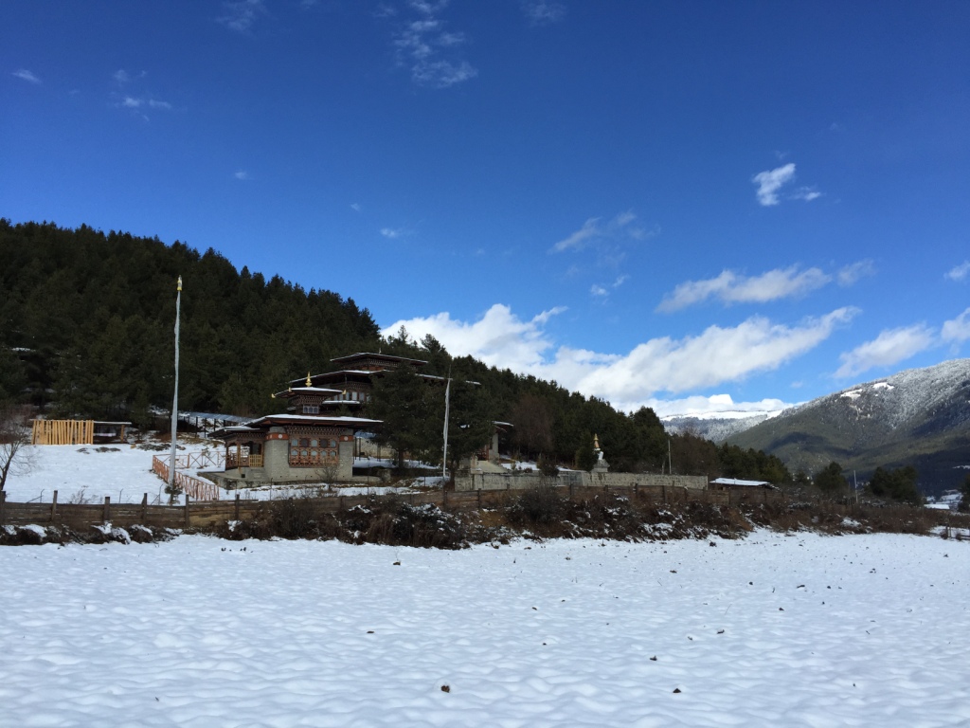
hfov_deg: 61.7
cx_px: 485
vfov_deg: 48.2
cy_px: 364
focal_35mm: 29
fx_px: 813
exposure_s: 1/2326
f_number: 2.2
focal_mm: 4.15
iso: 32
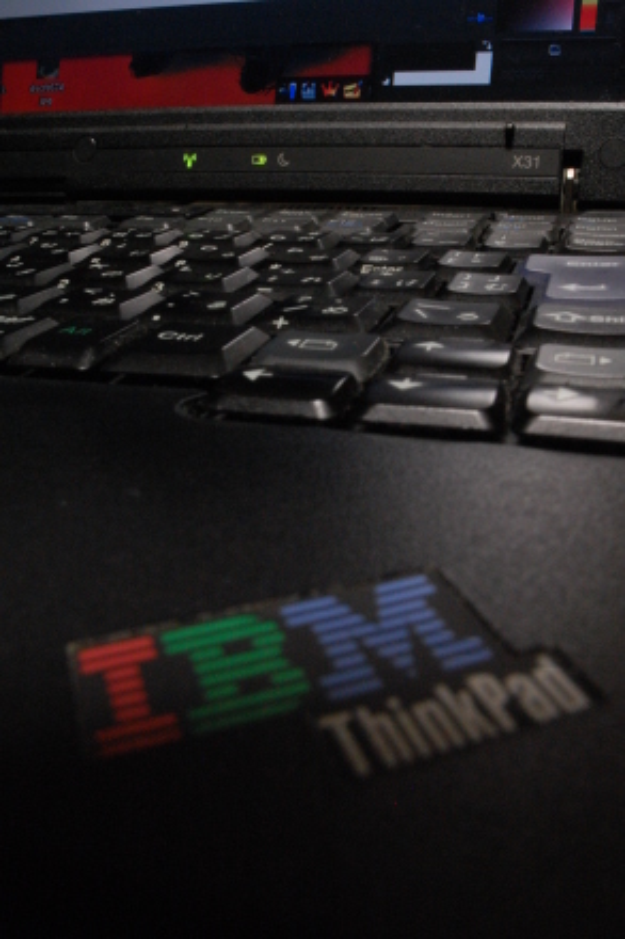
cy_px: 470
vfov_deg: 61.9
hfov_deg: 43.6
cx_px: 312
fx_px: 782
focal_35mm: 30
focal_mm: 20
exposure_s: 1/2
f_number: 22
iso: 1600
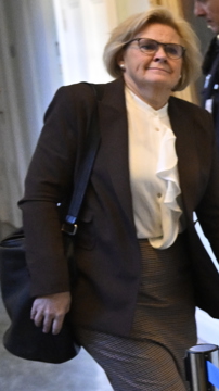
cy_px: 387
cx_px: 700
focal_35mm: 95
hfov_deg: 9.4
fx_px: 983
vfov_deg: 21.7
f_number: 2.8
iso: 2500
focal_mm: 24
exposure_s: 1/250
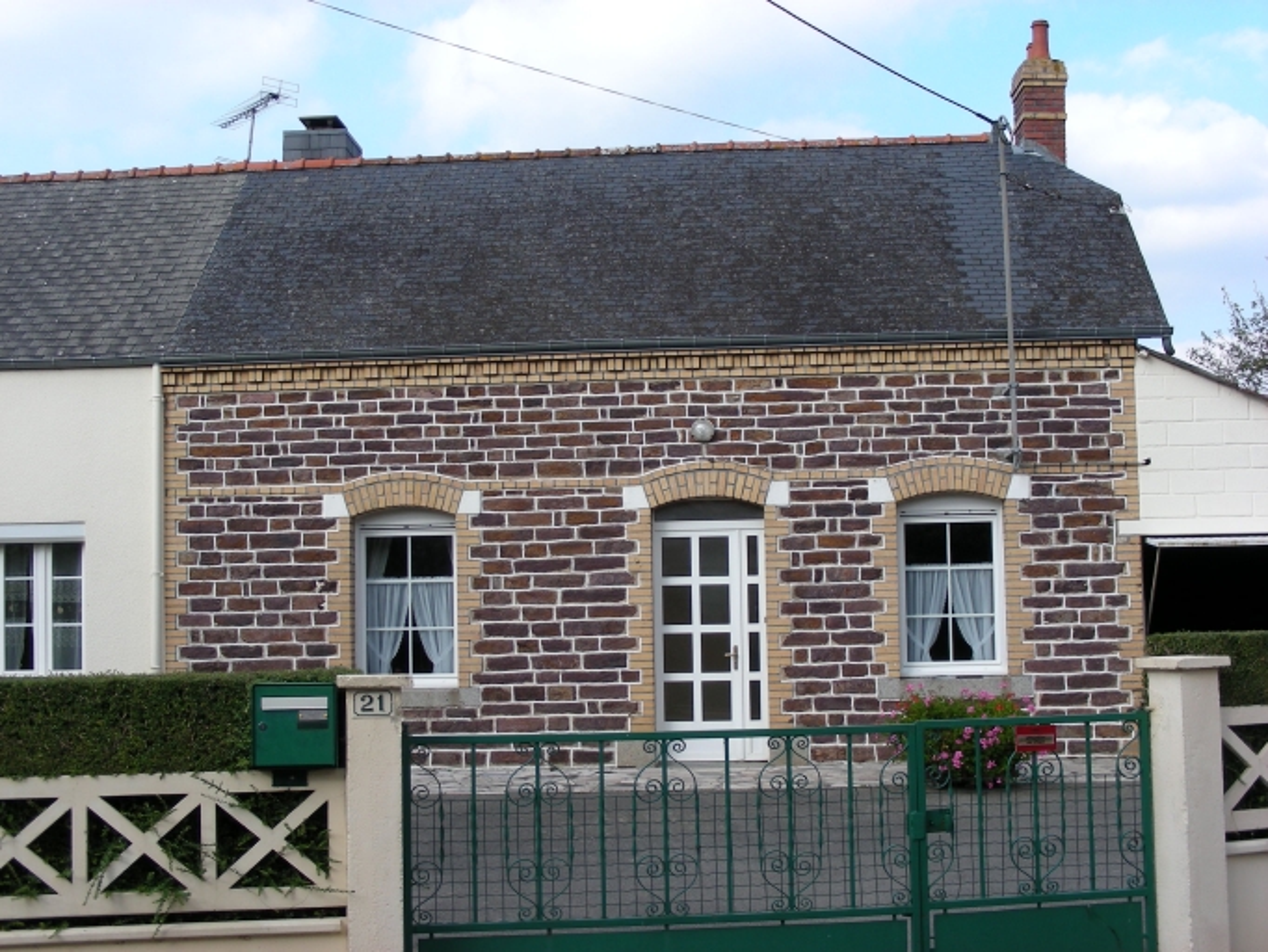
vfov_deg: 30.3
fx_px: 1759
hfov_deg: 39.6
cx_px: 634
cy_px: 476
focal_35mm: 48
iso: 50
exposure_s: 1/240
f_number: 4
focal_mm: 8
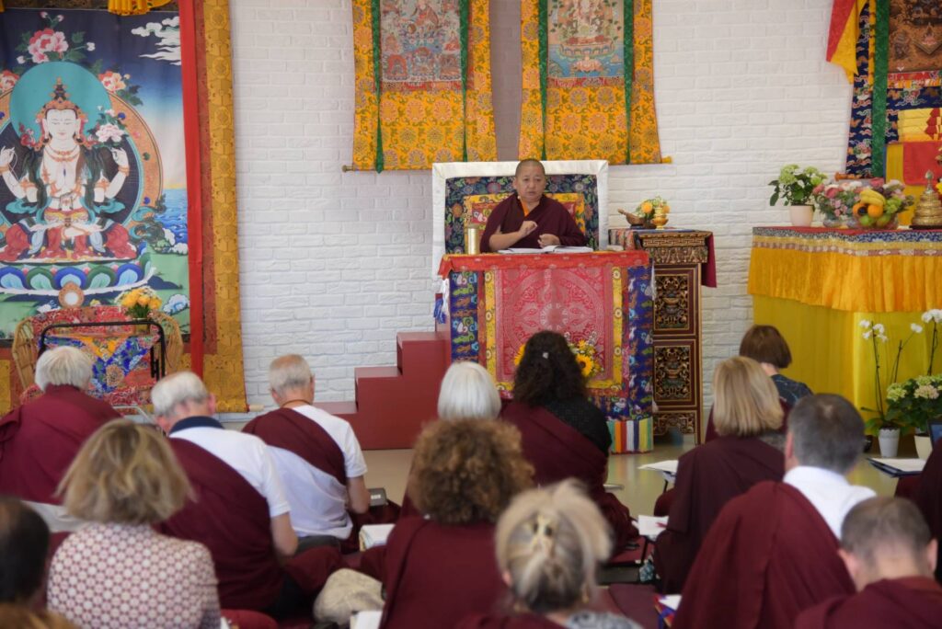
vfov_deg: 19.5
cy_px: 314
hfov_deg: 28.8
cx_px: 471
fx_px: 1833
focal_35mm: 70
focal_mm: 70
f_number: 4
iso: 1600
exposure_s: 1/200
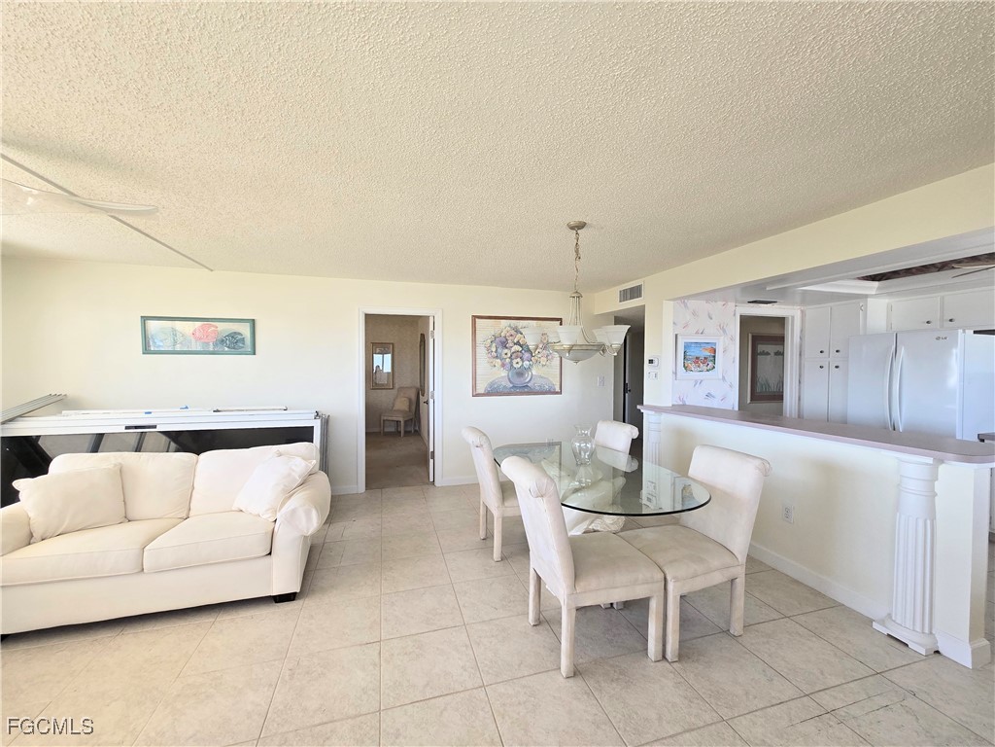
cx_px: 498
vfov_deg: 89.9
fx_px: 374
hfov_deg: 106.2
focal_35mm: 13
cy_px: 374
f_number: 2.2
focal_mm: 2.2
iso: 160
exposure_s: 1/359
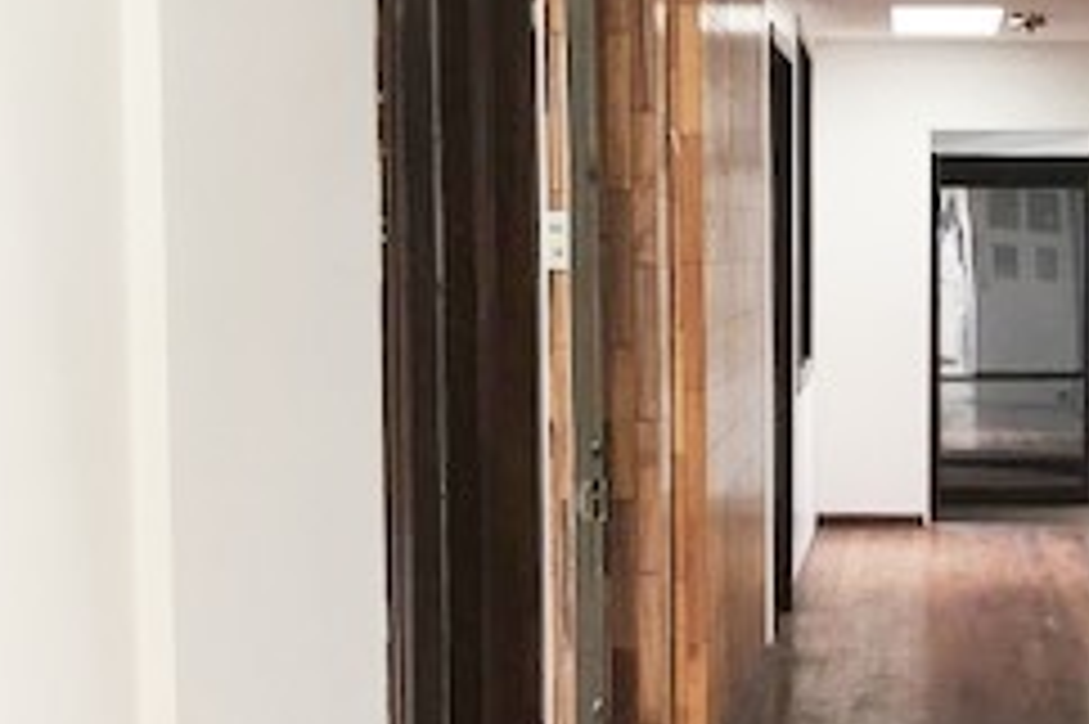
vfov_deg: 17.7
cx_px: 981
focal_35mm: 77
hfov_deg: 25.5
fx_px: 2328
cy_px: 463
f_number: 1.8
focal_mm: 3.99
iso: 40
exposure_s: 1/20
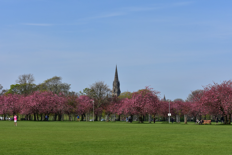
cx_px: 116
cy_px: 78
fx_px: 532
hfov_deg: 24.6
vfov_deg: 16.5
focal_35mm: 82
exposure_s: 1/160
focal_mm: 55
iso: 100
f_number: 11
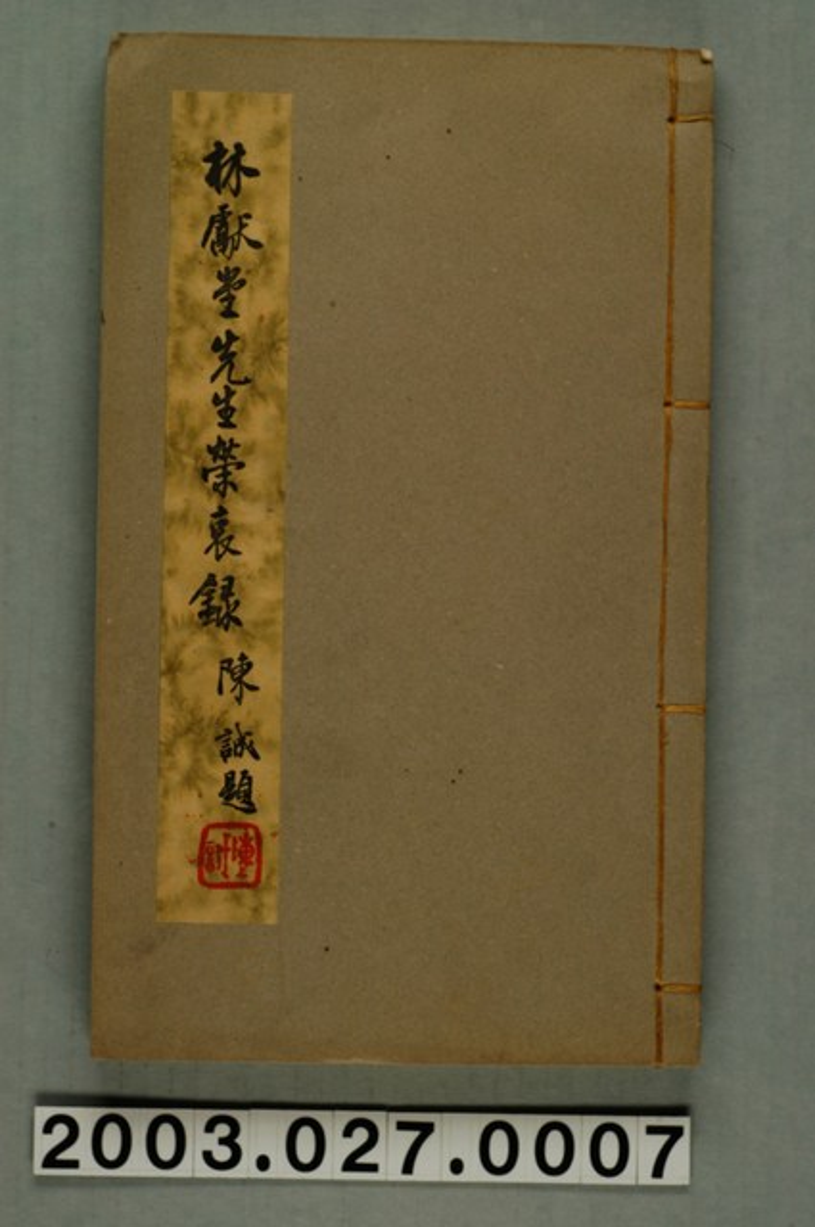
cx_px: 408
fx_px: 2554
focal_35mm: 75
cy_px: 614
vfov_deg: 27.0
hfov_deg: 18.1
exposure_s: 1/60
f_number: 8
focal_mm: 50
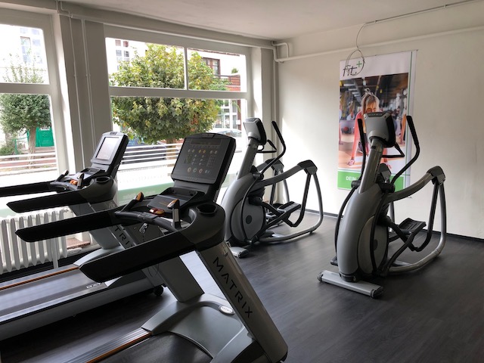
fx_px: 391
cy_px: 182
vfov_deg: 49.7
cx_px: 242
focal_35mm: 28
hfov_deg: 63.4
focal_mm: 3.99
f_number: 1.8
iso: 20
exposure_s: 1/100
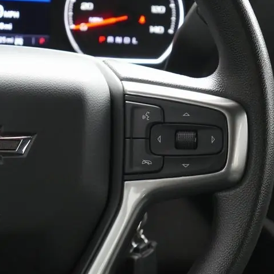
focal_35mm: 100
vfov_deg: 17.4
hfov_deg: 17.4
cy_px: 138
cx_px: 174
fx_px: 896
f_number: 5.6
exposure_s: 1/40
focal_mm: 42
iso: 3200
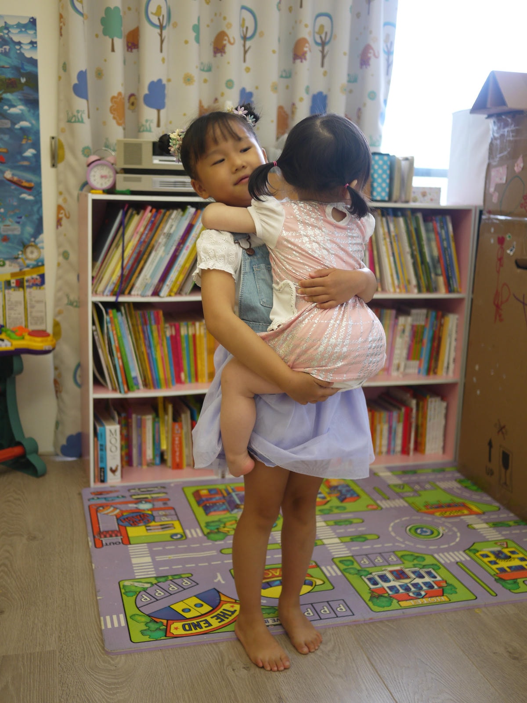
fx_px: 812
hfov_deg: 36.0
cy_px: 352
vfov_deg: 46.8
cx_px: 264
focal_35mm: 40
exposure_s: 1/80
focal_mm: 20
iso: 160
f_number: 1.7
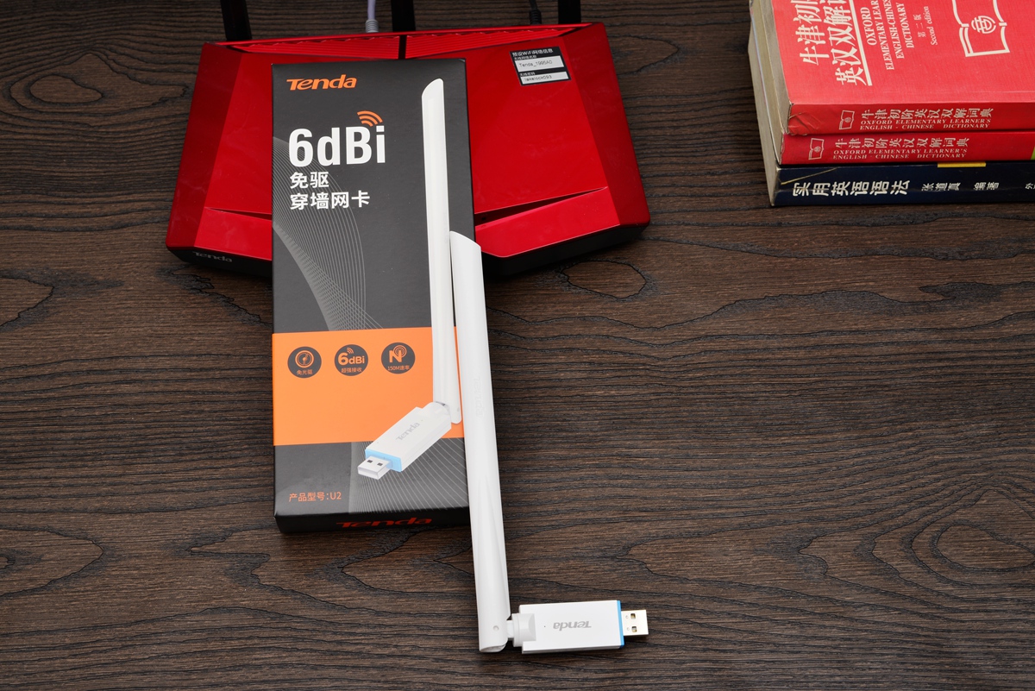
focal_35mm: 50
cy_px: 346
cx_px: 518
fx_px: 1438
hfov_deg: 39.6
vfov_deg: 27.0
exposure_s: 1/100
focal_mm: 50
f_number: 16
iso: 160
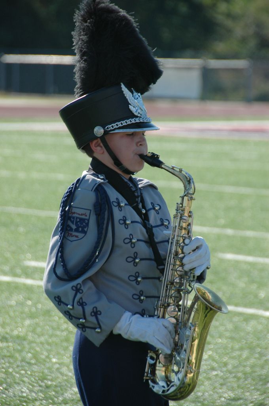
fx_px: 3371
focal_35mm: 300
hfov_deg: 4.6
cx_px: 134
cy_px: 203
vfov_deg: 6.9
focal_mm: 200
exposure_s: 1/500
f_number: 5.6
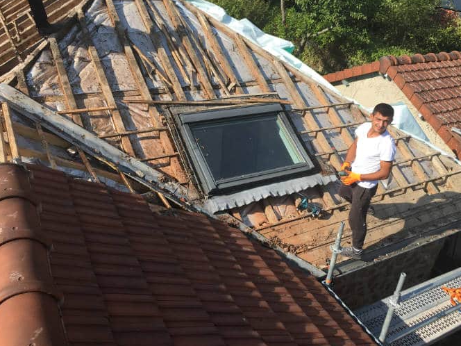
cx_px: 251
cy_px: 174
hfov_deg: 56.7
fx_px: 426
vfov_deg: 44.2
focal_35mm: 32
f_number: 2.2
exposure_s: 1/986
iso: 25
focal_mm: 4.2
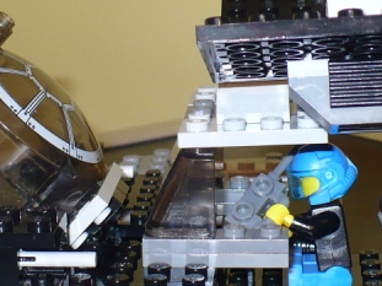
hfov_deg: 16.2
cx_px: 194
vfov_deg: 12.1
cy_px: 149
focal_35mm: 122
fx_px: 1346
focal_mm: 6.1
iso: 100
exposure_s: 1/30
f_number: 2.8
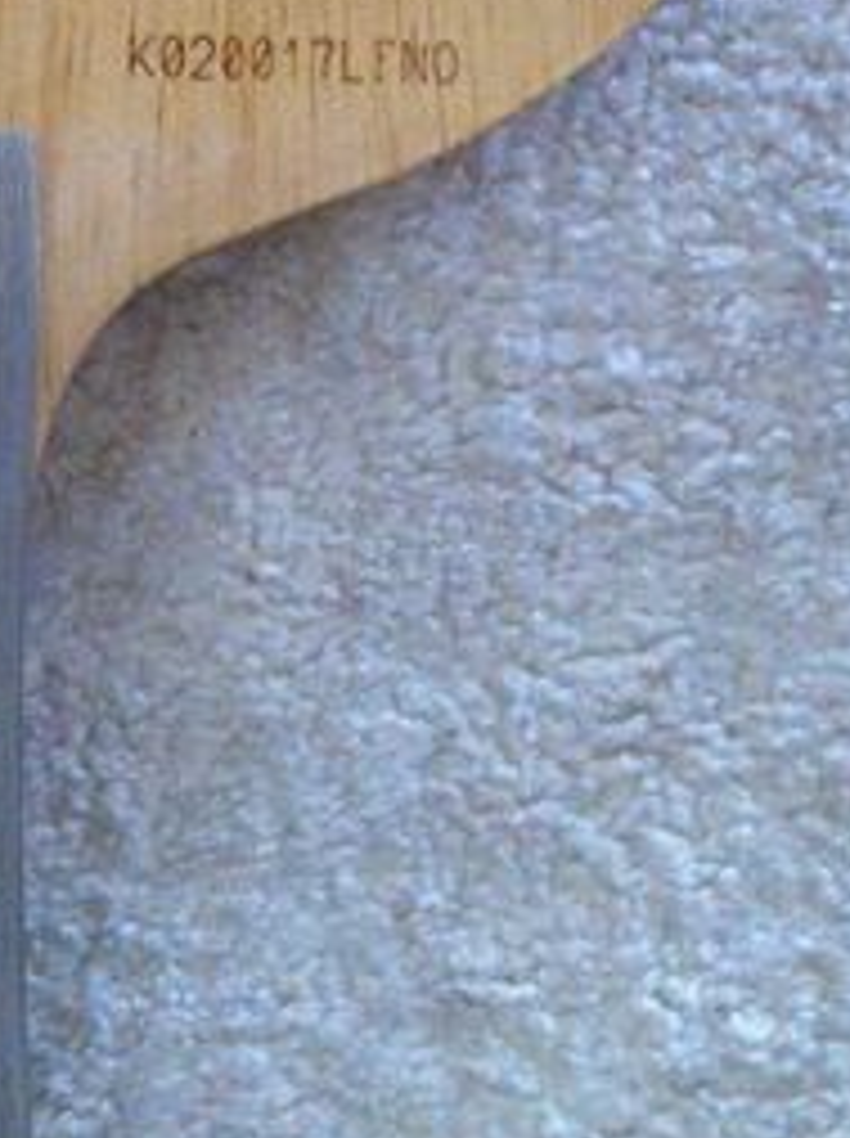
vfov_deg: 17.1
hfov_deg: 13.0
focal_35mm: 111
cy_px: -169
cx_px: -162
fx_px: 3643
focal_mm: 3.85
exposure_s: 1/15
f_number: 2.8
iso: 160
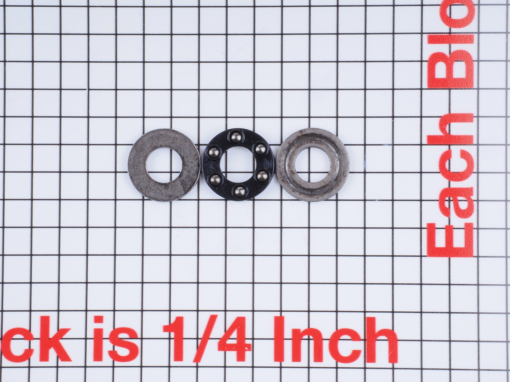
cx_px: 255
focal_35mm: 150
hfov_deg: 13.2
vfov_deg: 9.9
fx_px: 2210
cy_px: 191
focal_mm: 75
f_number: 22
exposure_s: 1/200
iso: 250
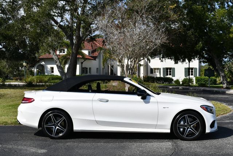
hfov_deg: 42.7
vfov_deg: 29.3
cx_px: 116
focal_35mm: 46
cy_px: 78
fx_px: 298
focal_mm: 23
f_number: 9
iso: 100
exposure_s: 1/320
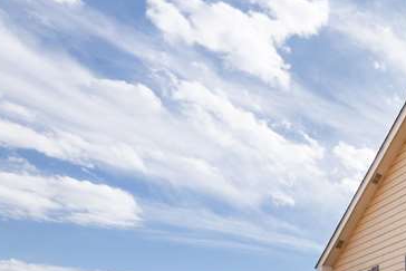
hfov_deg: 31.8
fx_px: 508
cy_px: 272
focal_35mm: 45
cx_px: 544
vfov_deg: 28.1
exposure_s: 1/400
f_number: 9
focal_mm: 16
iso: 100
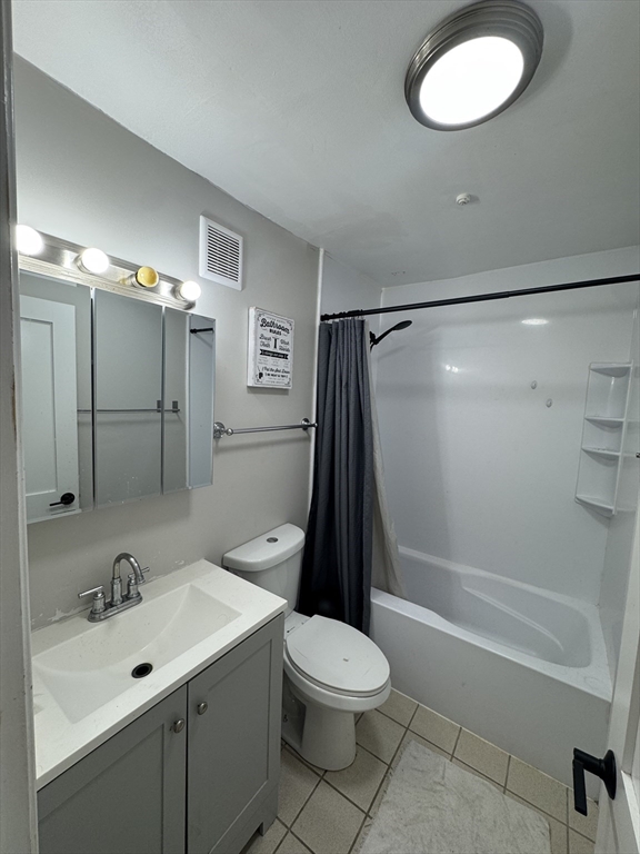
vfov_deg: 102.1
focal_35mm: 14
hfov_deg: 85.7
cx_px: 320
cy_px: 427
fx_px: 345
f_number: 2.2
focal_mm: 2.22
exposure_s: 1/120
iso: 100
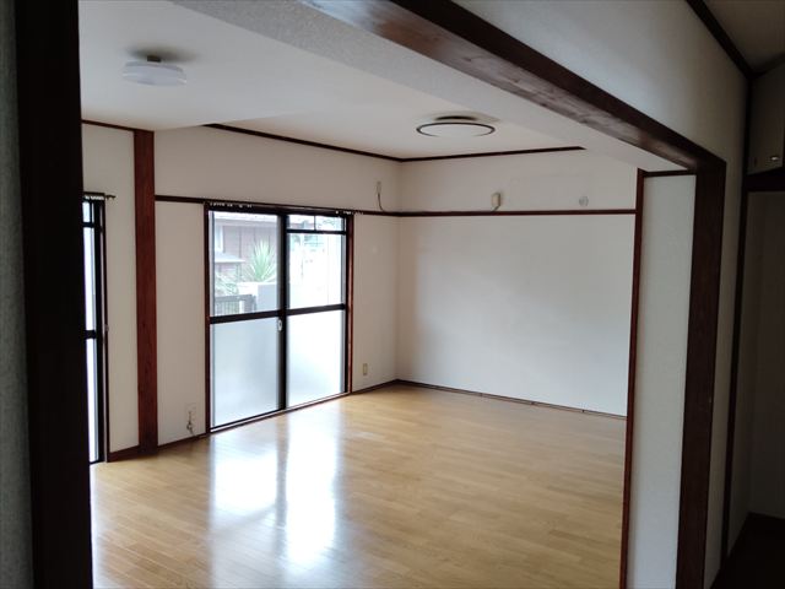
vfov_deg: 48.2
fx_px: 658
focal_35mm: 29
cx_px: 392
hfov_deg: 61.7
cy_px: 294
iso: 154
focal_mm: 4.25
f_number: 1.8
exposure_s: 1/50
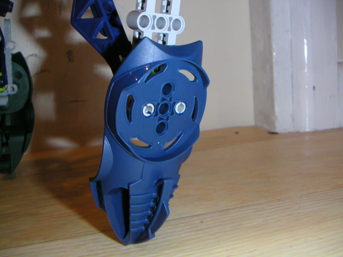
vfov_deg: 36.8
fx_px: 386
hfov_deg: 47.9
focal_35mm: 39
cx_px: 172
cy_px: 128
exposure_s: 1/45
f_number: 6.7
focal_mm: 5.1
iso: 200
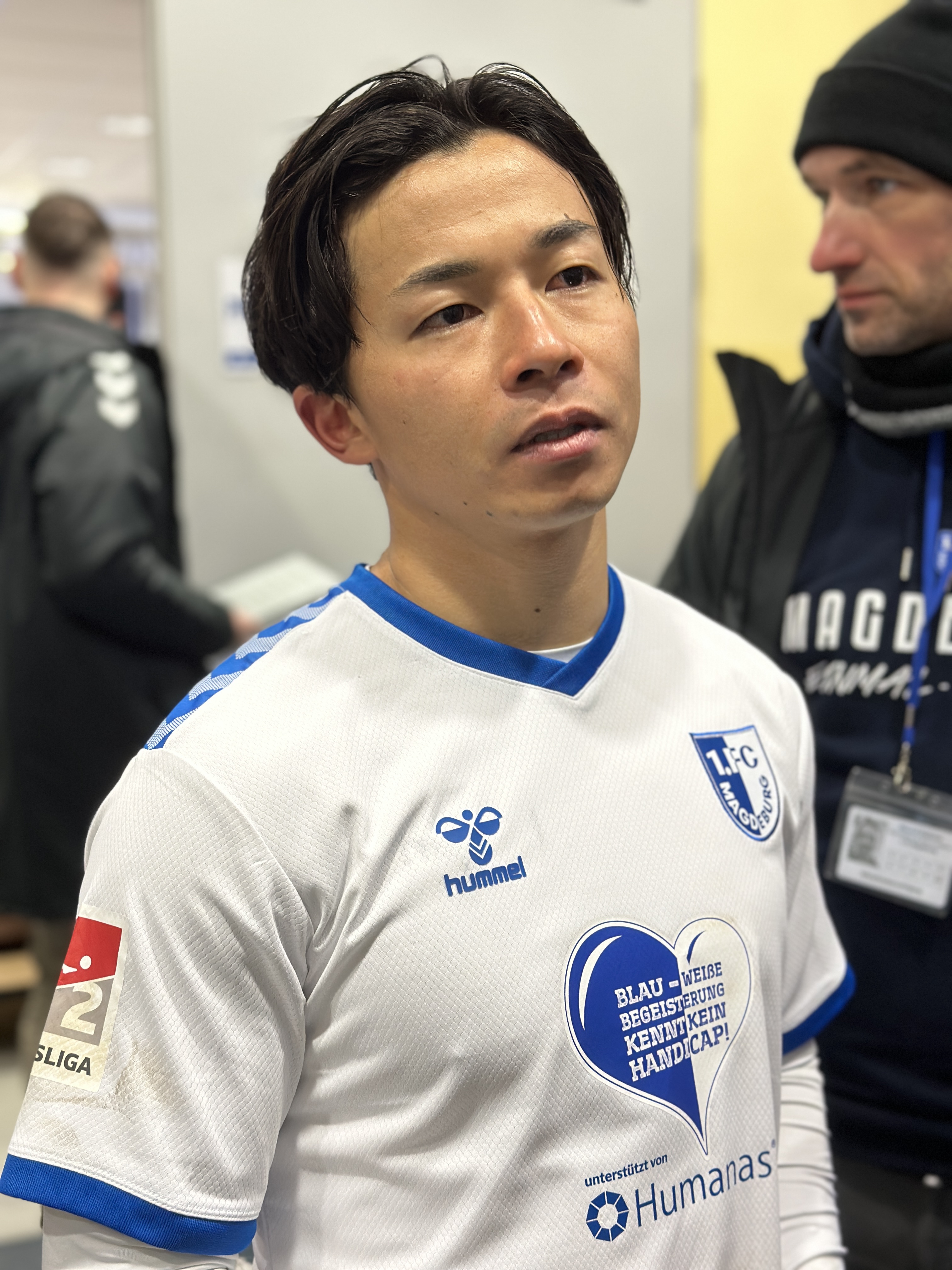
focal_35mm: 48
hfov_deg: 30.3
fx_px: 1760
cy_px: 635
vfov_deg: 39.7
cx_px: 476
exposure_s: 1/100
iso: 200
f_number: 1.78
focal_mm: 6.86
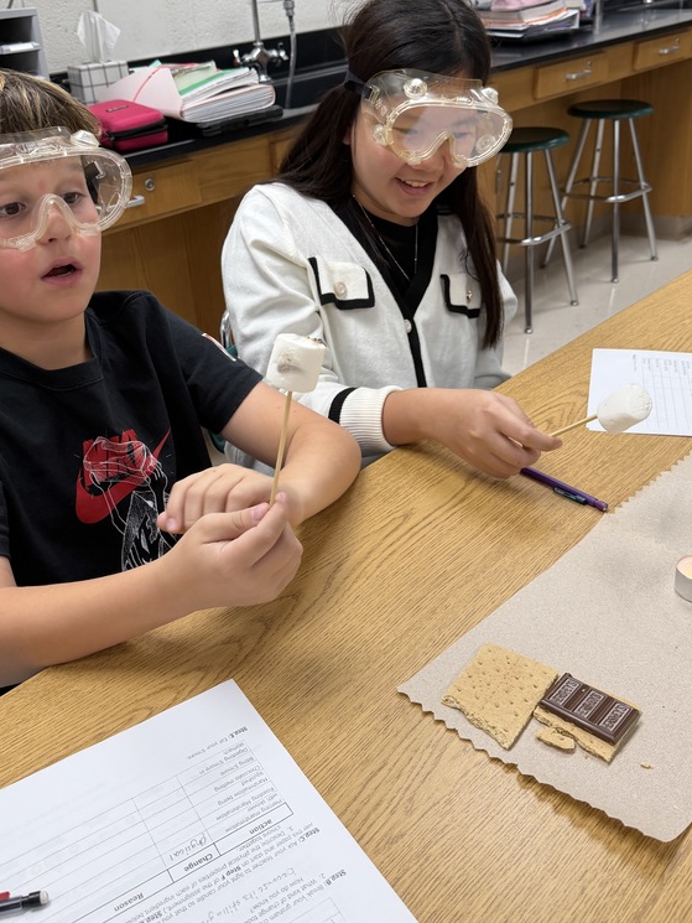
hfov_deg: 42.9
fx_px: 879
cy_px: 408
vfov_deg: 55.2
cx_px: 305
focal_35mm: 33
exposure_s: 1/111
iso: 125
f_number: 1.78
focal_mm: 6.76
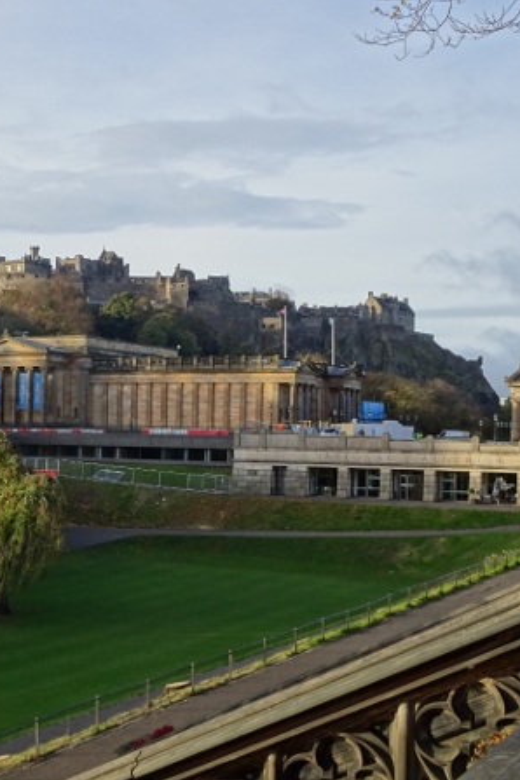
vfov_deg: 37.5
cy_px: 391
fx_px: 1148
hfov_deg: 25.0
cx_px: 82
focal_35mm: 53
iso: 80
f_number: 4
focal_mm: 6.56
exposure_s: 1/160
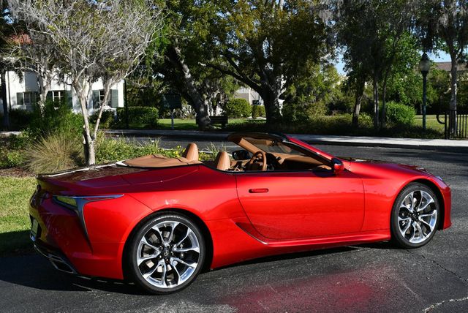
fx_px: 625
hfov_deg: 41.1
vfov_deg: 28.1
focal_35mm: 48
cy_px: 156
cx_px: 234
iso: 100
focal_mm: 24
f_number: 8
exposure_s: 1/250
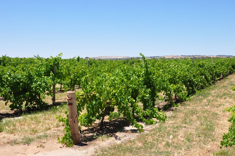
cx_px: 118
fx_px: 293
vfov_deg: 29.8
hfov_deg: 43.7
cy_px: 78
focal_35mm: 45
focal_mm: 30
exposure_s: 1/250
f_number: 10
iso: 200
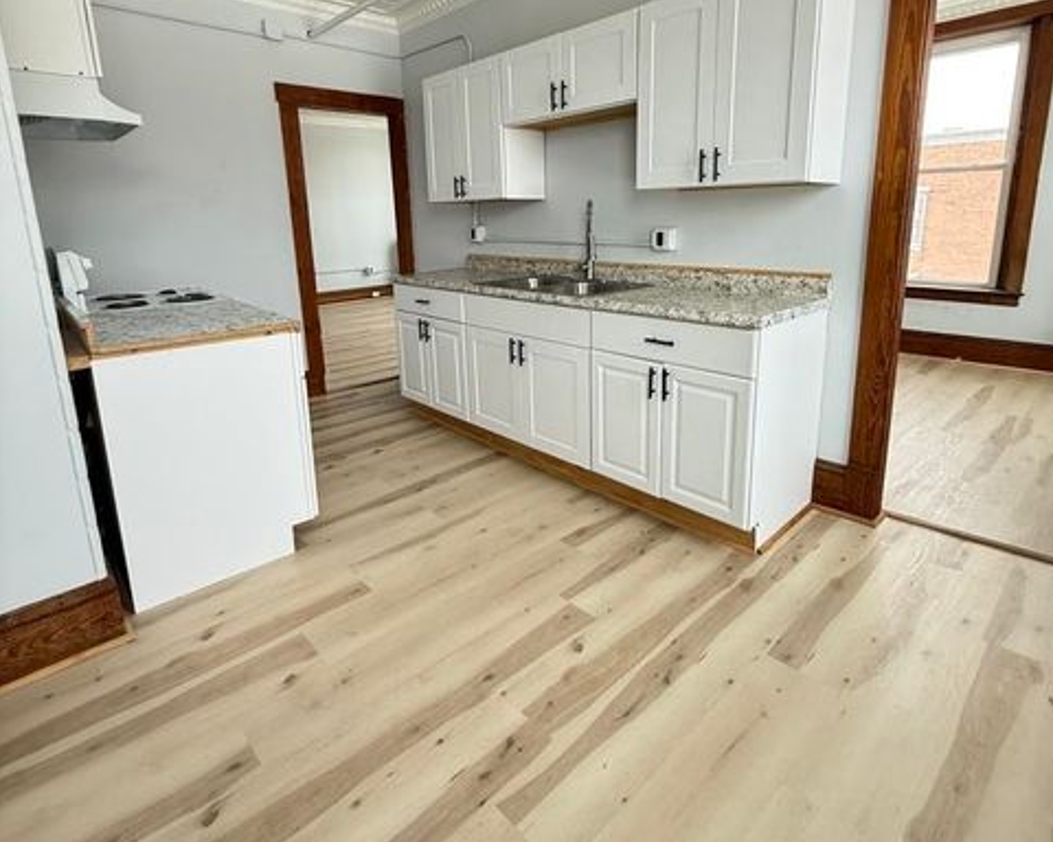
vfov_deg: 70.3
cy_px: 345
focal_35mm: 19
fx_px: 592
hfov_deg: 83.2
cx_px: 546
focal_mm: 2.22
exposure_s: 1/99
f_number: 2.2
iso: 125
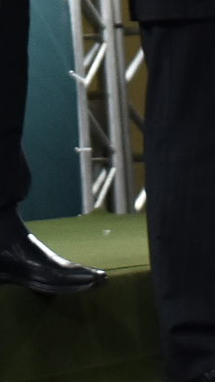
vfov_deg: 9.5
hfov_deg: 5.5
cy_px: -287
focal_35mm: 217
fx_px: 2197
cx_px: -140
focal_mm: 24
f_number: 2.8
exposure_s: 1/250
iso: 800
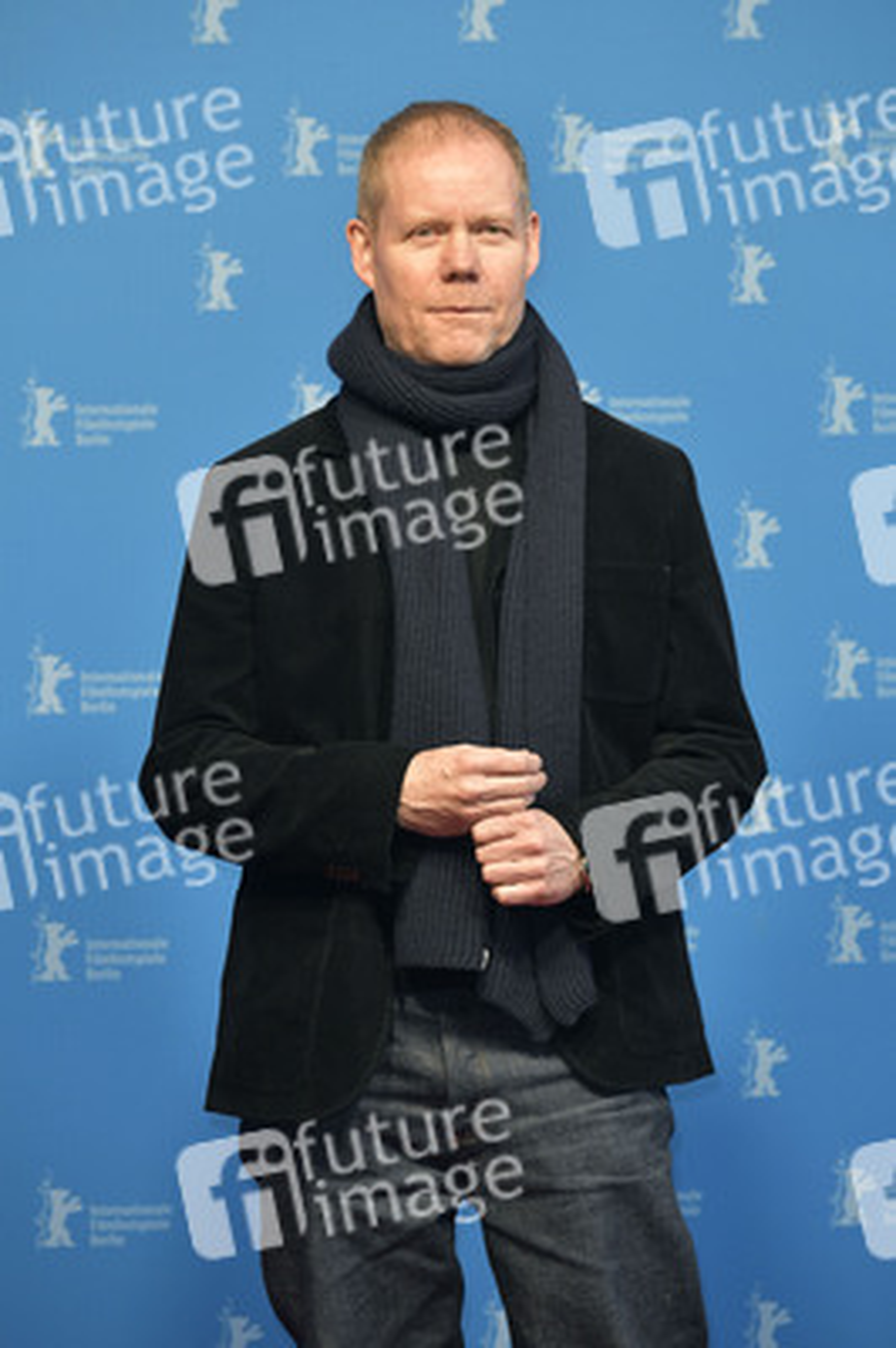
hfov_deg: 7.6
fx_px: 6731
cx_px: 448
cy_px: 674
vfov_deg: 11.4
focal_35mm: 180
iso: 2000
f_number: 5.6
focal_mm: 180
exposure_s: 1/160
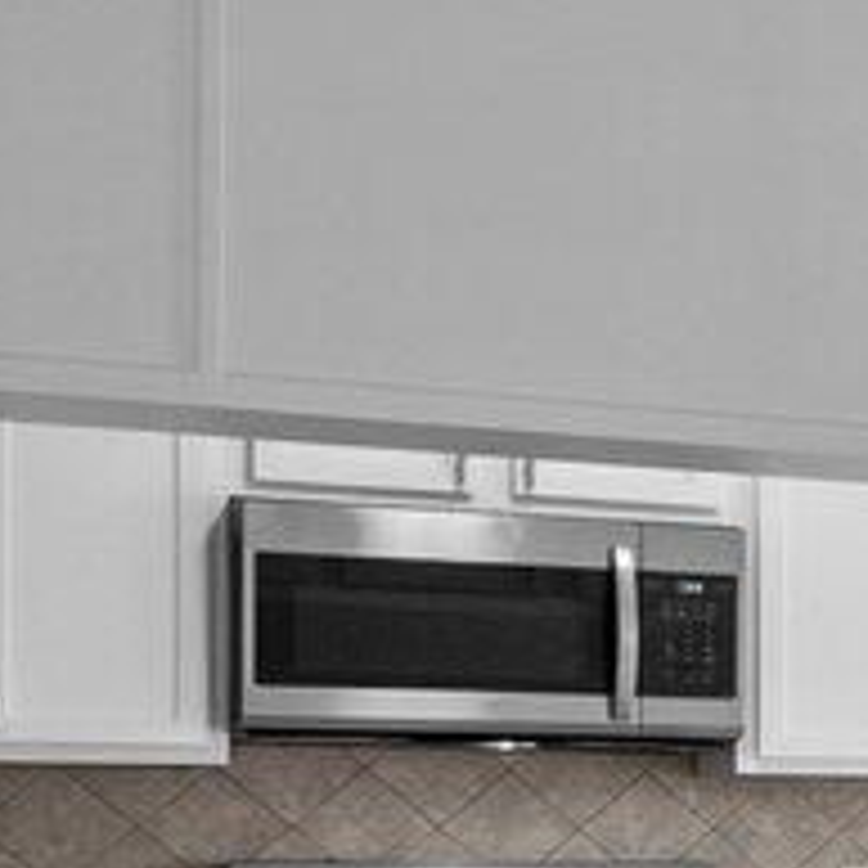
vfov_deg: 13.7
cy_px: 852
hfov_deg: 8.9
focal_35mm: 126
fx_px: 3575
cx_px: 3126
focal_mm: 14
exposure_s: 1/10
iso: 640
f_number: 7.1
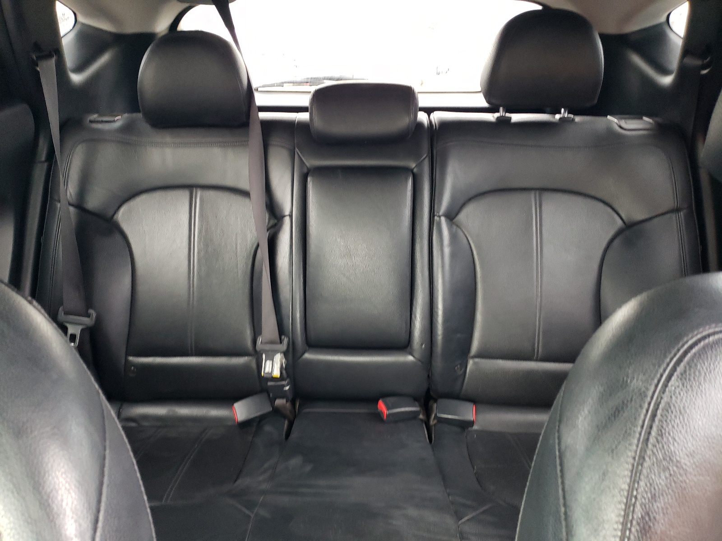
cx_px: 361
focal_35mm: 26
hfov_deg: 67.3
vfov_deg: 53.1
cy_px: 270
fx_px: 542
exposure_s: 1/60.2
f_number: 1.5
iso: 296
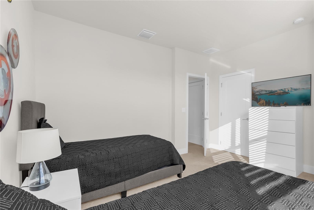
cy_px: 105
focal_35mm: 16
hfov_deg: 95.0
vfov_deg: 72.1
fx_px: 144
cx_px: 157
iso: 1000
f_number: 7.1
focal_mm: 16.5
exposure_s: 1/4000
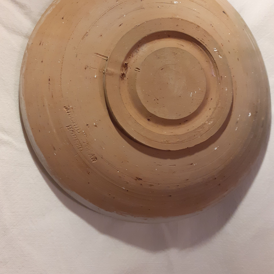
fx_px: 287
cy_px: 107
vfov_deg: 50.7
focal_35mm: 32
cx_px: 137
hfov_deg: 51.1
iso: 200
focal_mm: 3.6
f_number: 1.9
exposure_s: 1/33
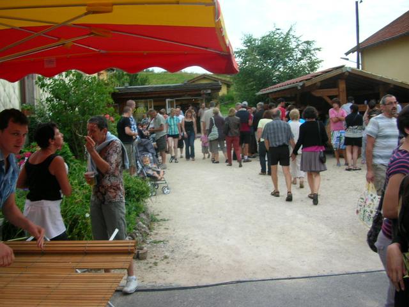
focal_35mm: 35
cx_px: 204
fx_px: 414
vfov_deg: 40.7
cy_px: 154
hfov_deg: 52.6
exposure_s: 1/146
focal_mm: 5.8
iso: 50
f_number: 2.8
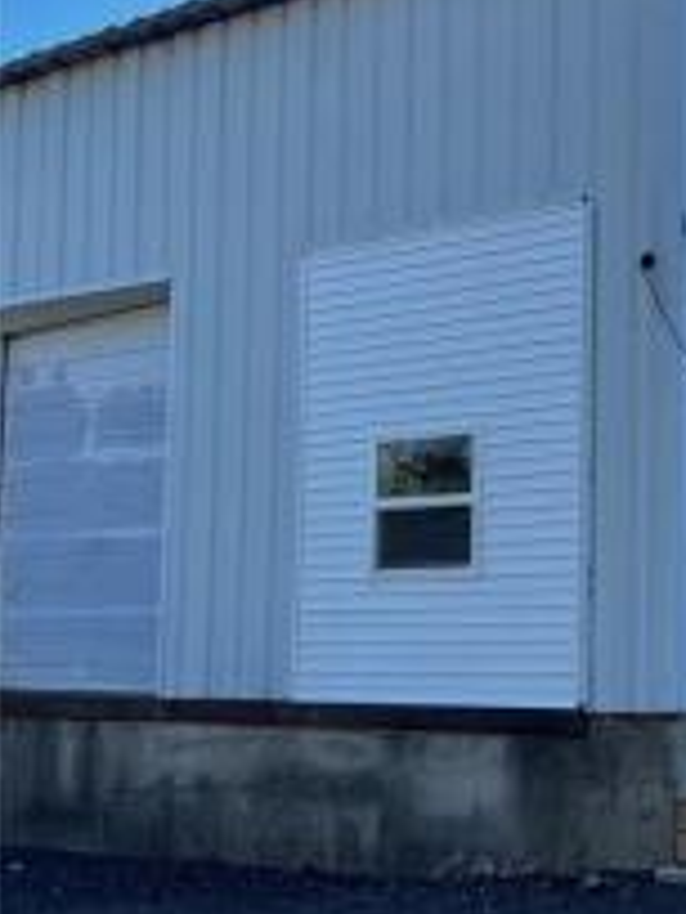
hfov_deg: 24.8
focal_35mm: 51
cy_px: 627
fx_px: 1348
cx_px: 892
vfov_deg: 37.0
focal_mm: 5.7
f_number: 1.5
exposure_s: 1/1029
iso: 50
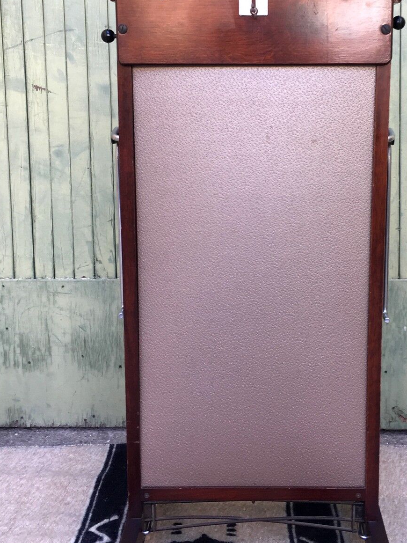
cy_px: 197
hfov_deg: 29.0
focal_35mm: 50
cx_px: 262
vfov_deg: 37.9
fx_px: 784
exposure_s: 1/100
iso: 32
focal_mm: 4.15
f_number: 2.2
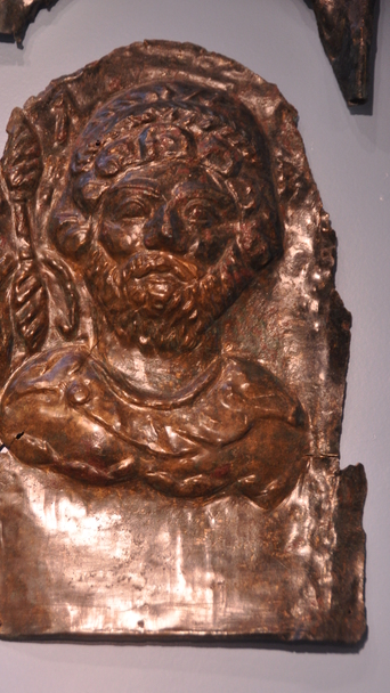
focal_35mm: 140
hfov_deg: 8.7
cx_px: 157
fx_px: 2574
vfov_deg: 15.3
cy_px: 361
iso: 640
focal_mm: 82
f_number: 5
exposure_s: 1/100
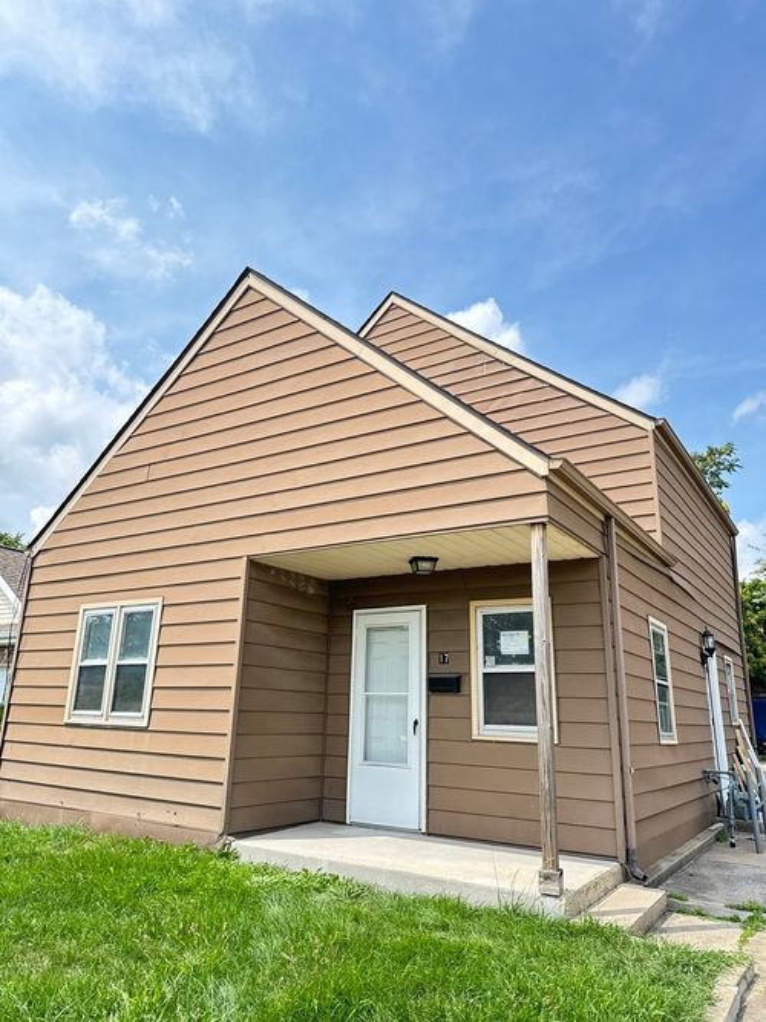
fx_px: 708
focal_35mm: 24
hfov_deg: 56.8
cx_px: 383
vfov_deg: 71.6
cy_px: 511
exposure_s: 1/1193
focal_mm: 6.76
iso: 80
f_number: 1.78
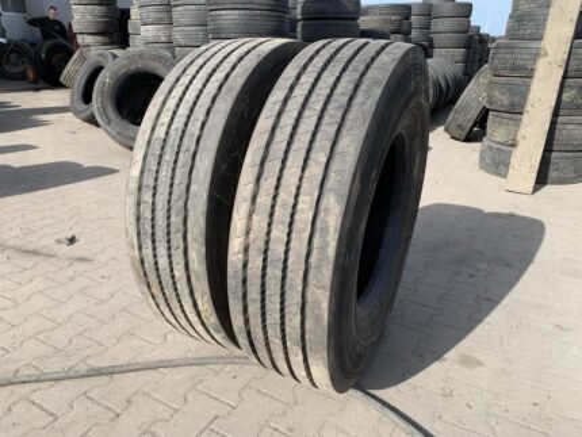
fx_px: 437
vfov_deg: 53.1
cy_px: 218
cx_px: 291
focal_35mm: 26
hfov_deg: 67.3
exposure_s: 1/954
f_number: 1.8
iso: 25
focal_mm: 4.25
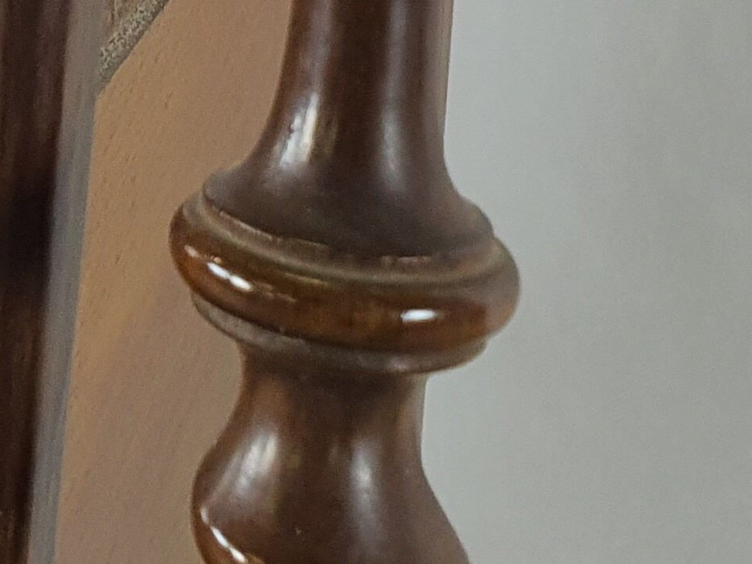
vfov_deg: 12.5
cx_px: -471
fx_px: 2390
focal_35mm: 110
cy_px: -397
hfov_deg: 16.0
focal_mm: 4.3
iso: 160
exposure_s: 1/50
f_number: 2.4
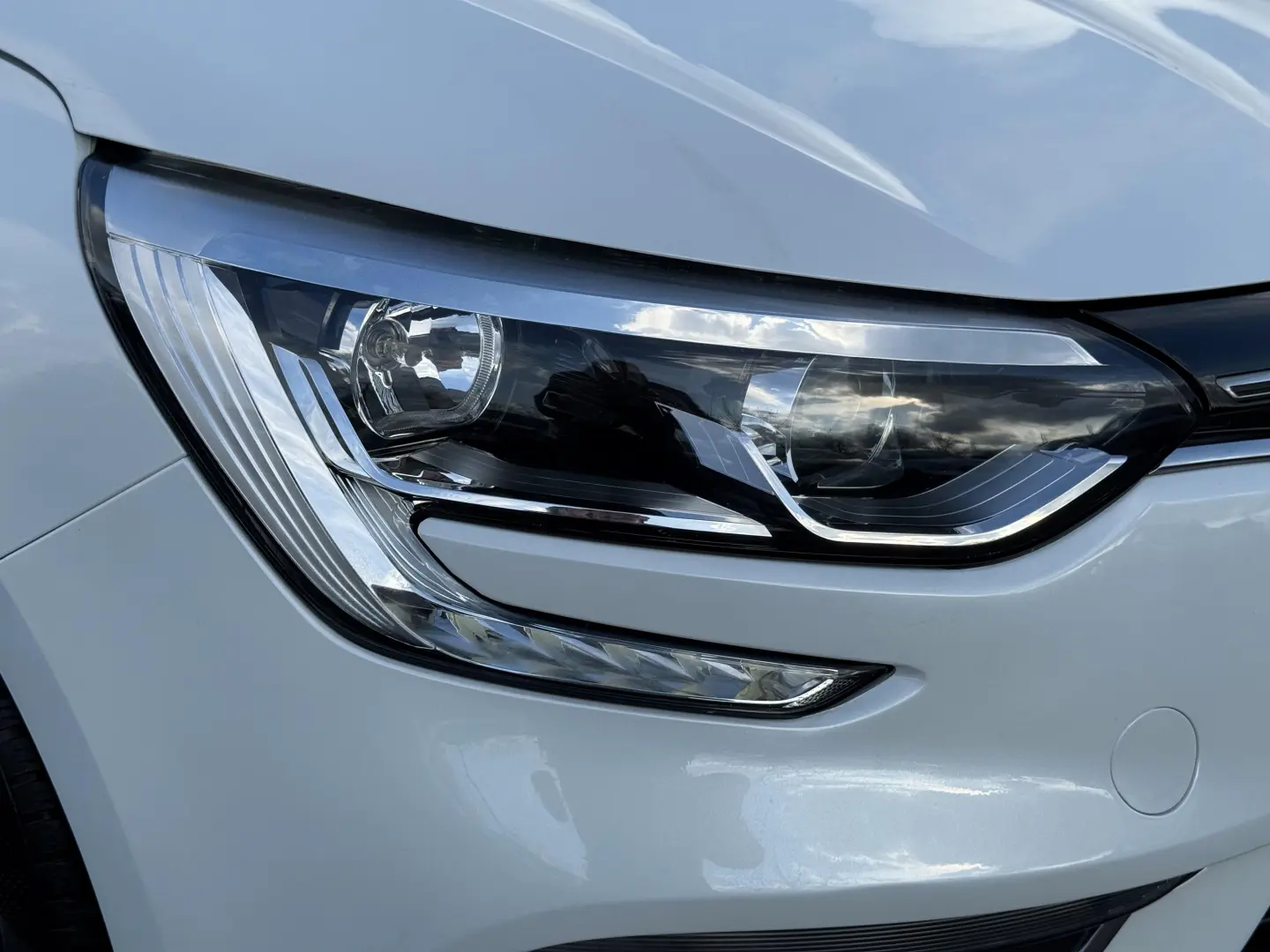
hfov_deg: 39.7
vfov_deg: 30.3
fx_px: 1761
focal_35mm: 48
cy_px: 476
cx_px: 635
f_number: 1.78
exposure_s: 1/3226
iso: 64
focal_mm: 6.76
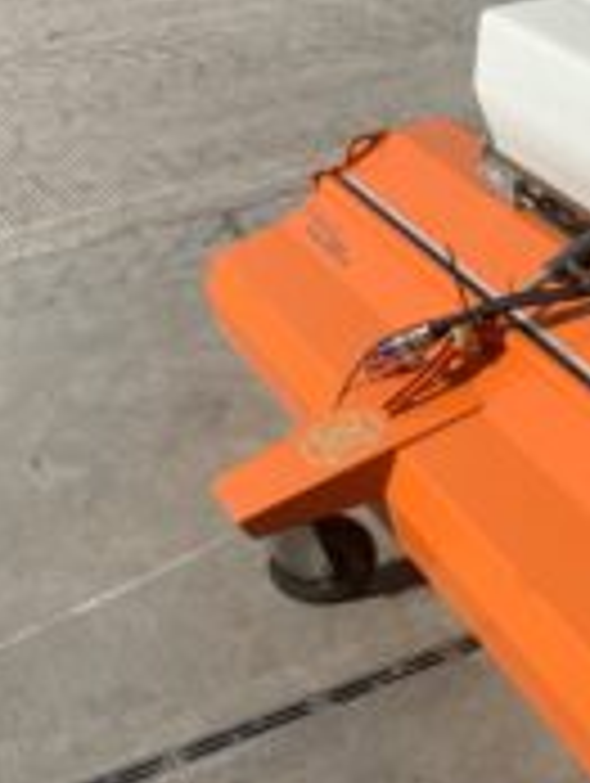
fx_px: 1360
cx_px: 685
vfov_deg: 32.1
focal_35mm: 60
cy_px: 387
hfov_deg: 22.7
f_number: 1.8
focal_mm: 3
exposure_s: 1/2667
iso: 16
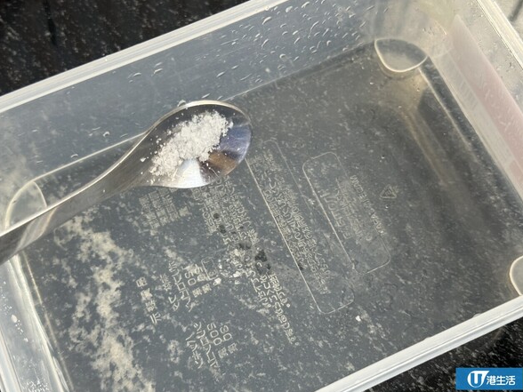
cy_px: 198
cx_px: 260
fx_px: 740
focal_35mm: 49
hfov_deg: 38.9
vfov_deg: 29.7
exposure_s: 1/242
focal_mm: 6.76
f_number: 1.78
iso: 100
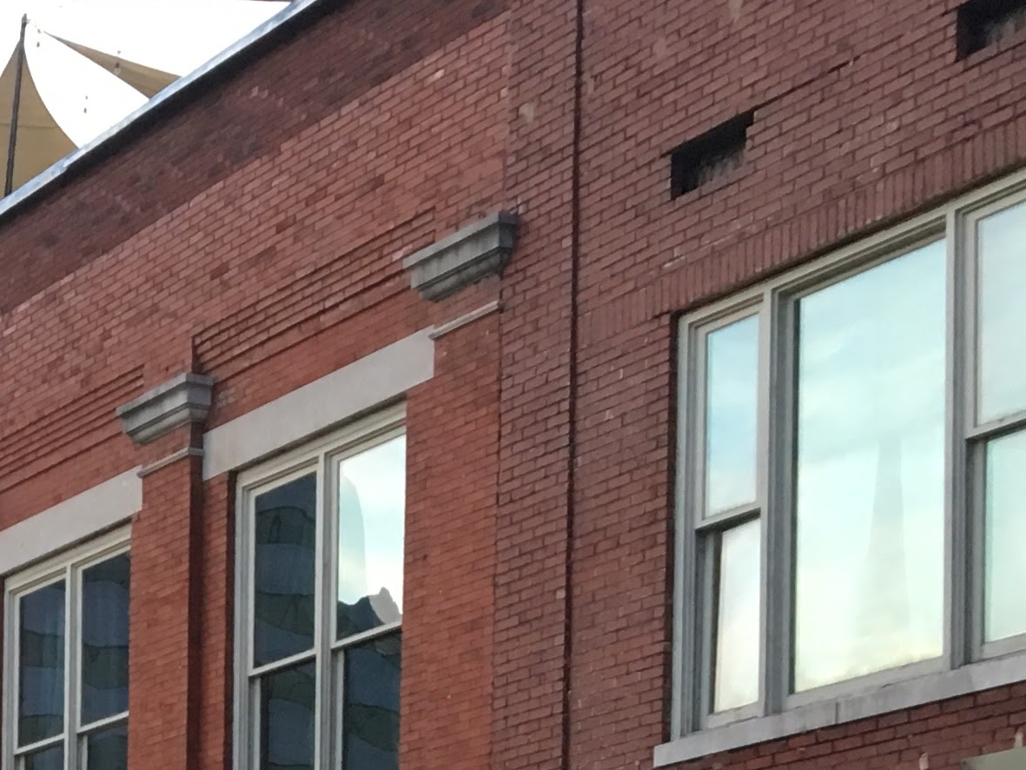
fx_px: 2935
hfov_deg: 18.4
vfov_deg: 13.8
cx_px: -319
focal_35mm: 99
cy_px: 1226
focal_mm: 4.15
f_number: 2.2
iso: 100
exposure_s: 1/30
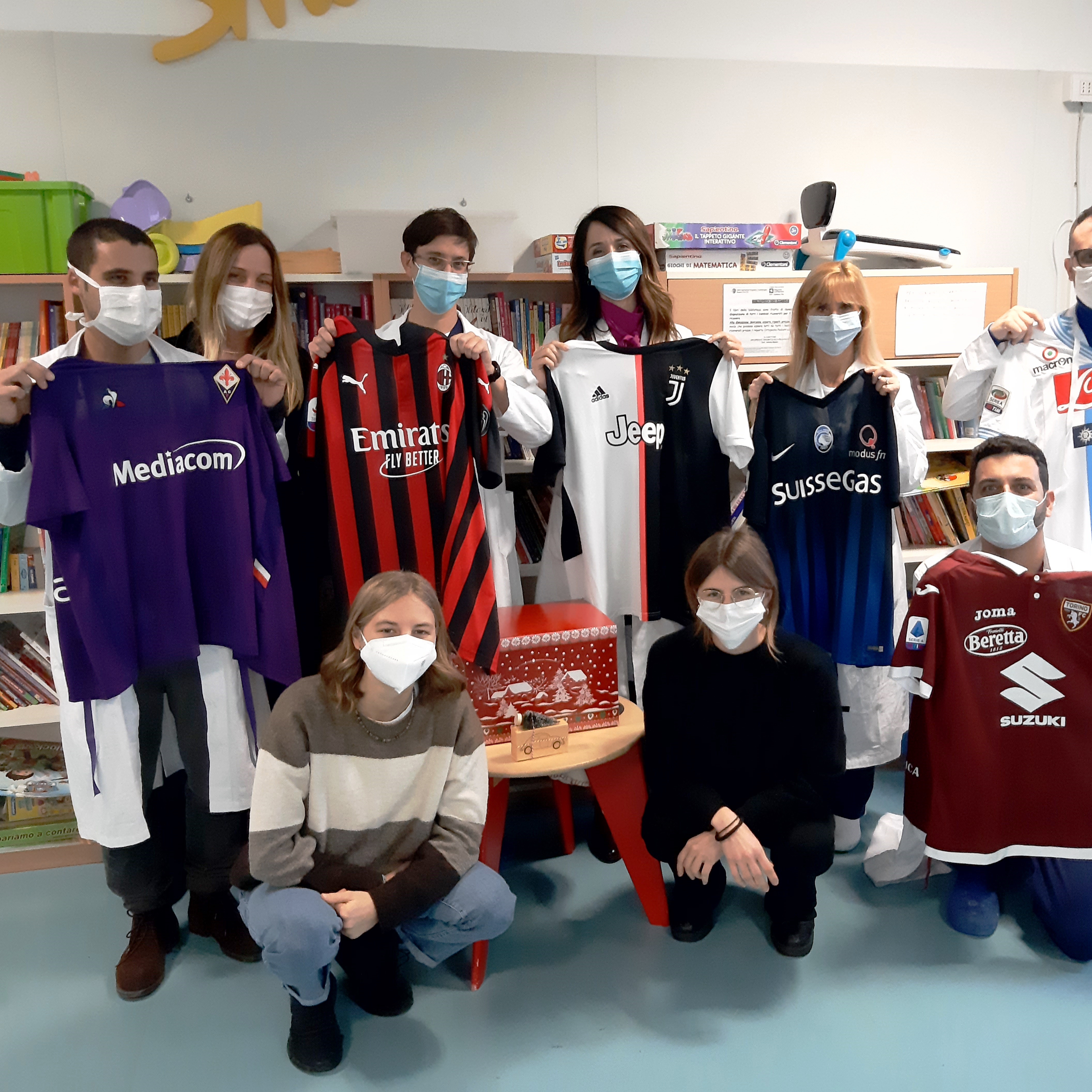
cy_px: 548
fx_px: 1142
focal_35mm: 32
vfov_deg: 51.1
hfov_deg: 50.9
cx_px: 625
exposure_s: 1/25
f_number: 1.7
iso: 400
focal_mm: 3.93
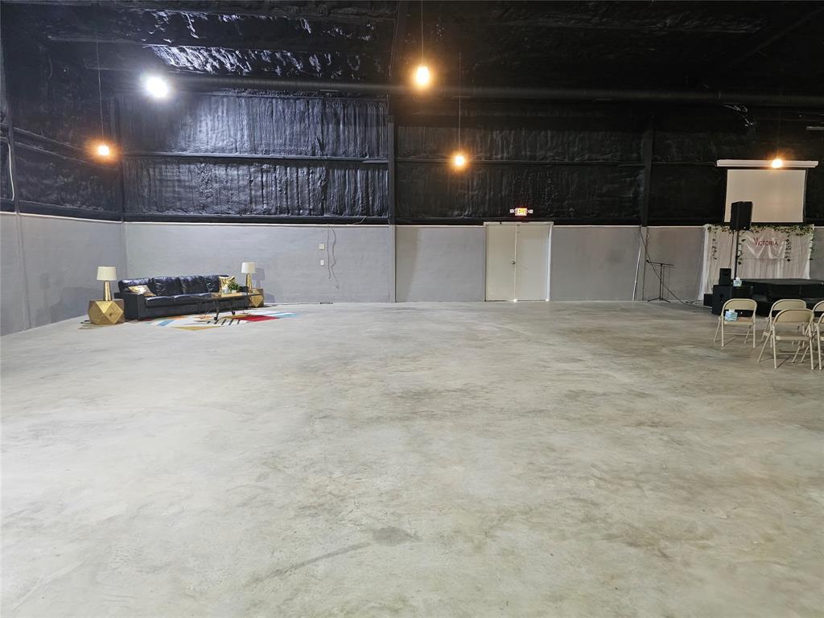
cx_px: 412
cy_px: 309
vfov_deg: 58.9
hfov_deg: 73.9
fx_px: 547
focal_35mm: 23
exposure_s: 1/120
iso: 1000
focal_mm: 6.3
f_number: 1.7
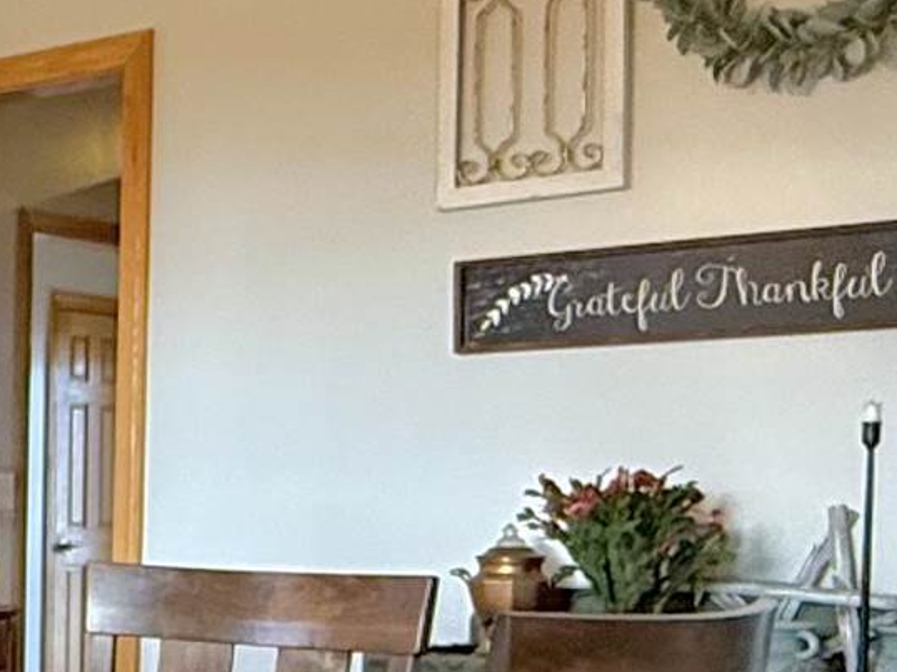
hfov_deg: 20.9
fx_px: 2072
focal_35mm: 80
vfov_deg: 18.2
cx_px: -435
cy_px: 589
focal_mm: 2.22
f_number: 2.2
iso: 320
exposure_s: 1/120
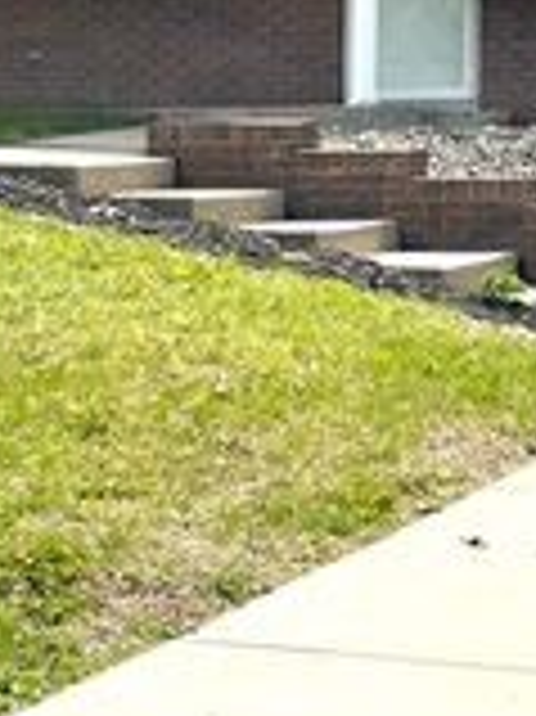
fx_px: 2171
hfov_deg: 13.7
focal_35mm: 105
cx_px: 635
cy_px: -20
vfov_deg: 18.2
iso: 32
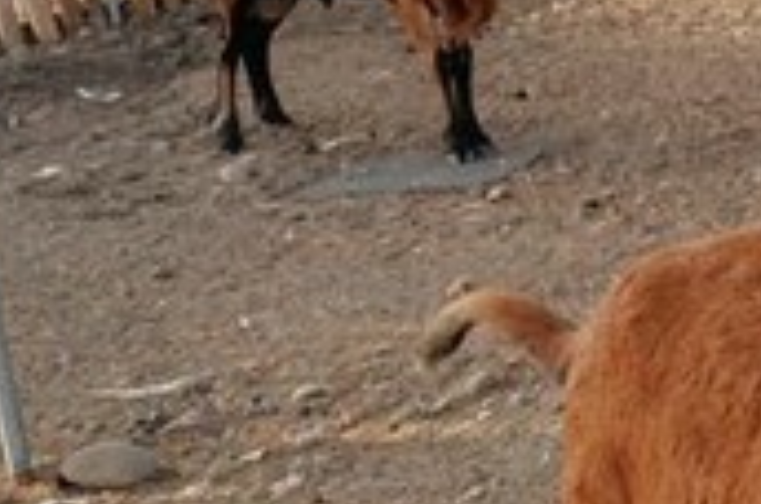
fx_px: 2089
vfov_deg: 13.7
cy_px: 62
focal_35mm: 99
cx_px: 1823
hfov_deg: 14.2
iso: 80
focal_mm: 20
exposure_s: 1/60
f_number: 4
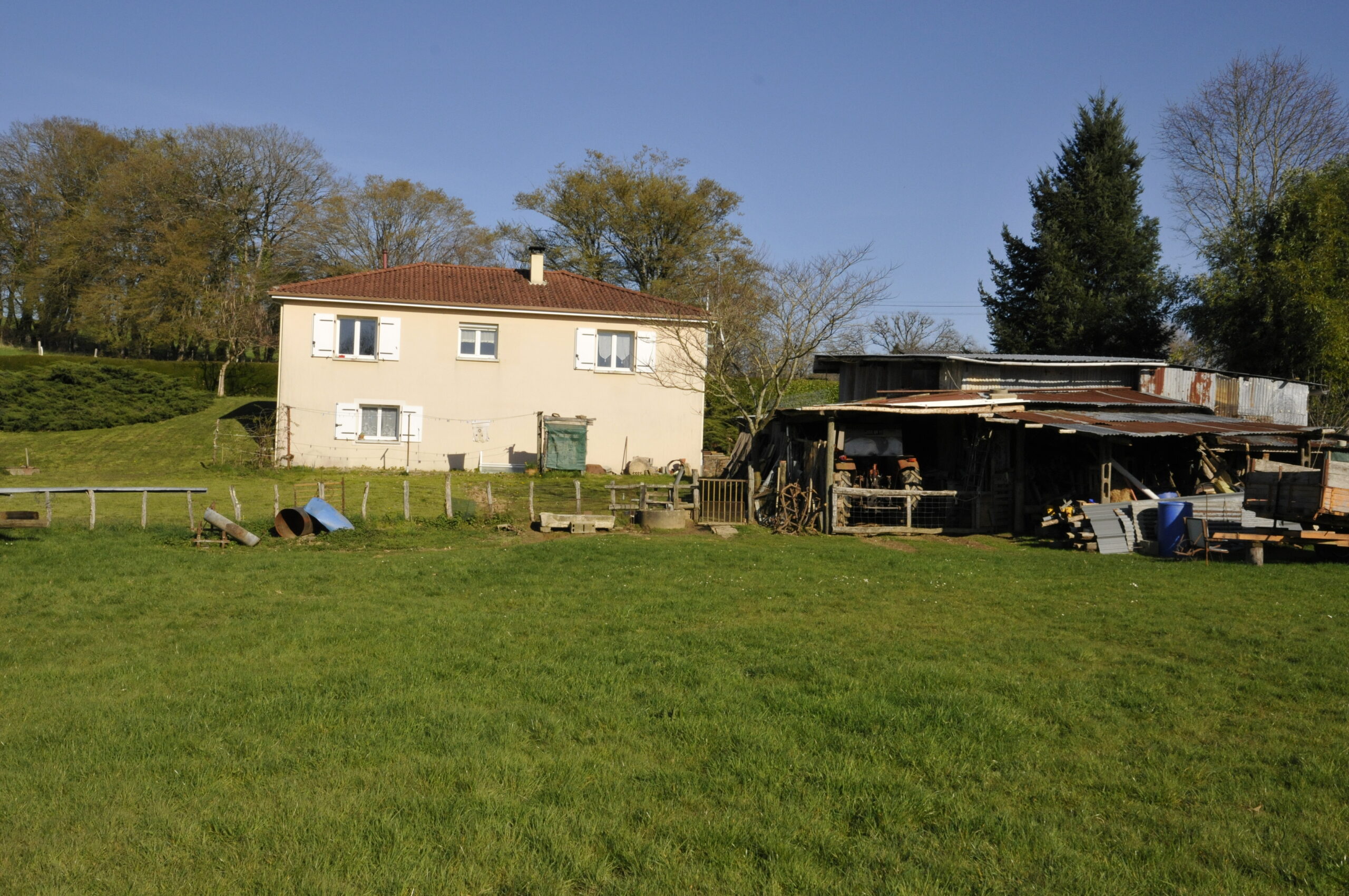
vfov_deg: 36.8
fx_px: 1347
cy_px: 448
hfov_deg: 53.2
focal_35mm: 36
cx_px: 674
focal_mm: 24
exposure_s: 1/640
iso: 800
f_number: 13
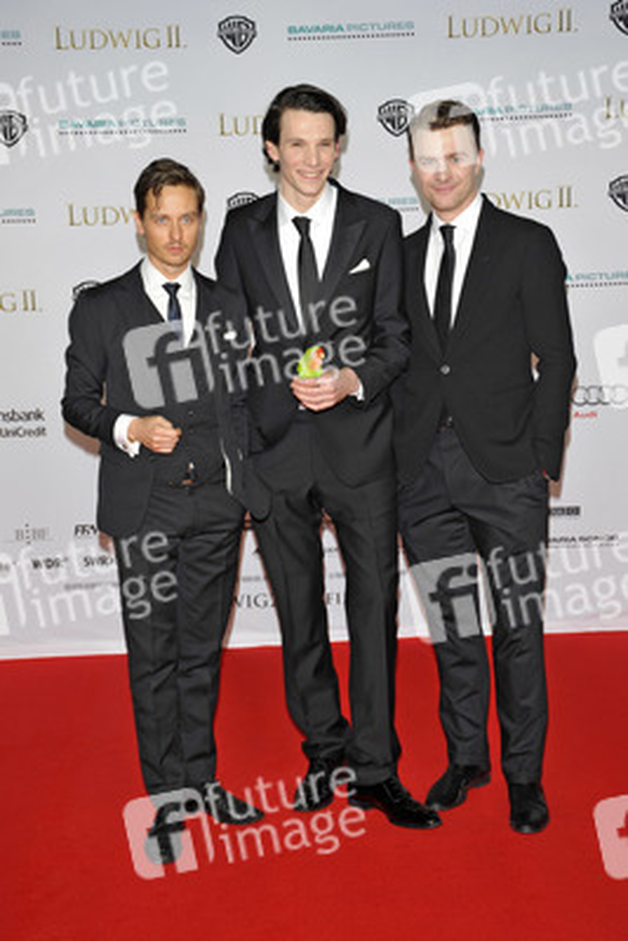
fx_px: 1438
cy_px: 470
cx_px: 314
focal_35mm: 55
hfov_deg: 24.6
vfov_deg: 36.2
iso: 500
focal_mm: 55
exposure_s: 1/160
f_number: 6.3
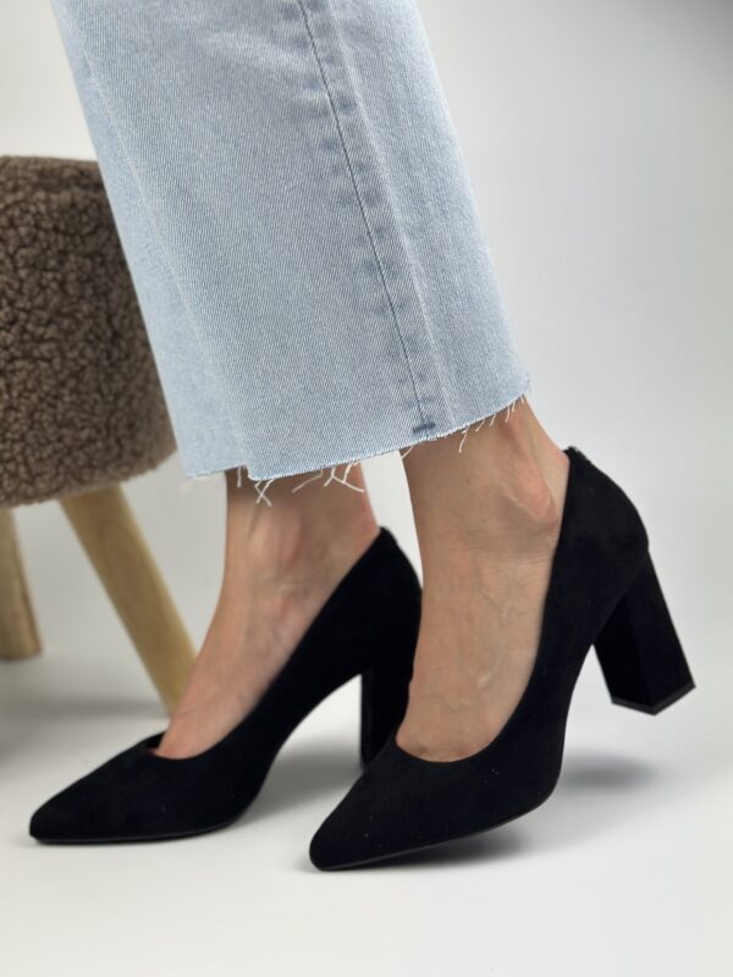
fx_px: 1355
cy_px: 488
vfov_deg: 39.7
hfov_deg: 30.3
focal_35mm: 48
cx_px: 366
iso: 80
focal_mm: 6.86
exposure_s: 1/1145
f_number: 1.78
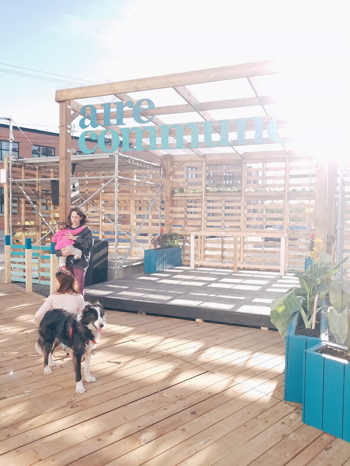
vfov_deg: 67.3
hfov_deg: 53.1
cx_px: 175
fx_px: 350
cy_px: 233
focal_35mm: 26
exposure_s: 1/510
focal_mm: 4.25
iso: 50
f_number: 1.7
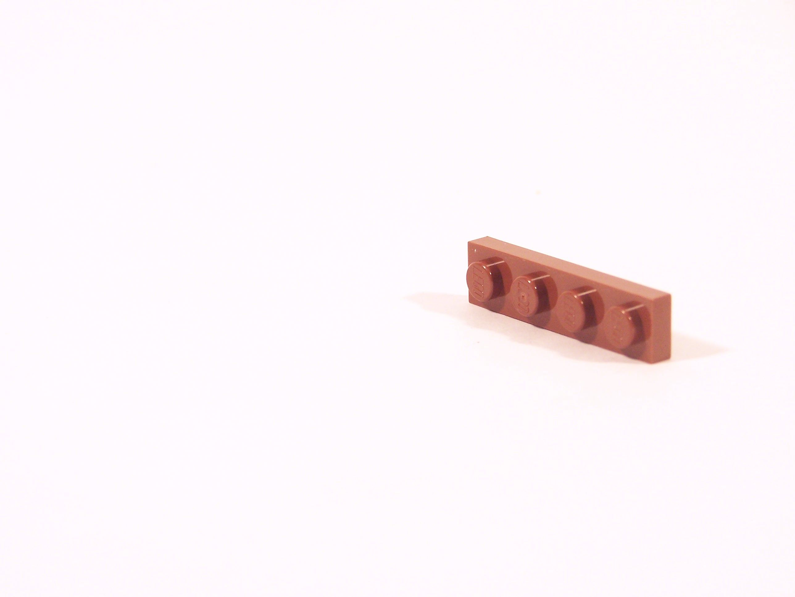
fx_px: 2687
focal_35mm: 117
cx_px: 398
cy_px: 298
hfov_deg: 16.8
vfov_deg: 12.7
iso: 200
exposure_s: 1/20
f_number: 3.6
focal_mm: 19.4
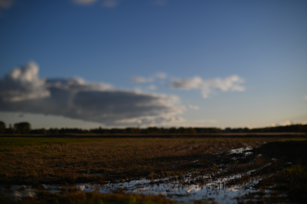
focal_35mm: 50
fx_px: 426
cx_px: 154
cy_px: 102
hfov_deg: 39.6
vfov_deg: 27.0
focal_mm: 50
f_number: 1.4
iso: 100
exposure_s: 1/8000
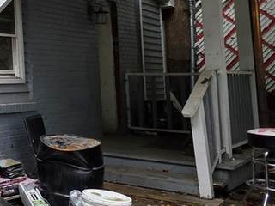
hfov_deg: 21.7
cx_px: -228
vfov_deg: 27.8
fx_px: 413
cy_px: 63
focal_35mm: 52
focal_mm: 2.2
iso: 25
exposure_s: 1/120
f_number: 1.9
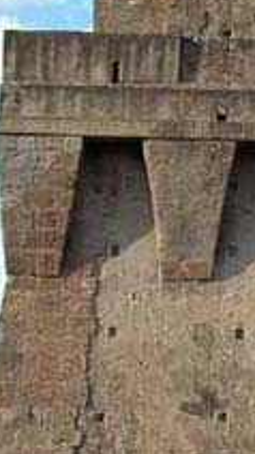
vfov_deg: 16.8
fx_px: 1529
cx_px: 645
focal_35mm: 127
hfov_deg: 8.6
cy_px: 318
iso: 100
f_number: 5.1
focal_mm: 10
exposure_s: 1/341
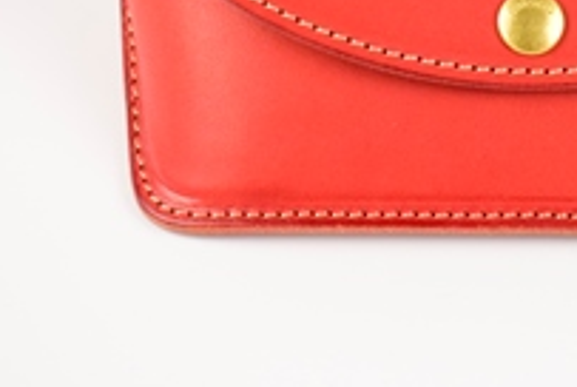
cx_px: 526
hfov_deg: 14.2
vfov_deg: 9.6
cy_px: 58
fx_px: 2295
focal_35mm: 143
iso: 3200
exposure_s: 1/400
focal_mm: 40
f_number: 5.6
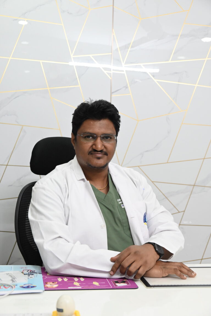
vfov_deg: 42.7
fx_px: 404
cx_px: 106
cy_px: 158
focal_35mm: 46
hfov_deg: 29.3
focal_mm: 46
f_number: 5.3
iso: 3200
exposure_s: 1/80
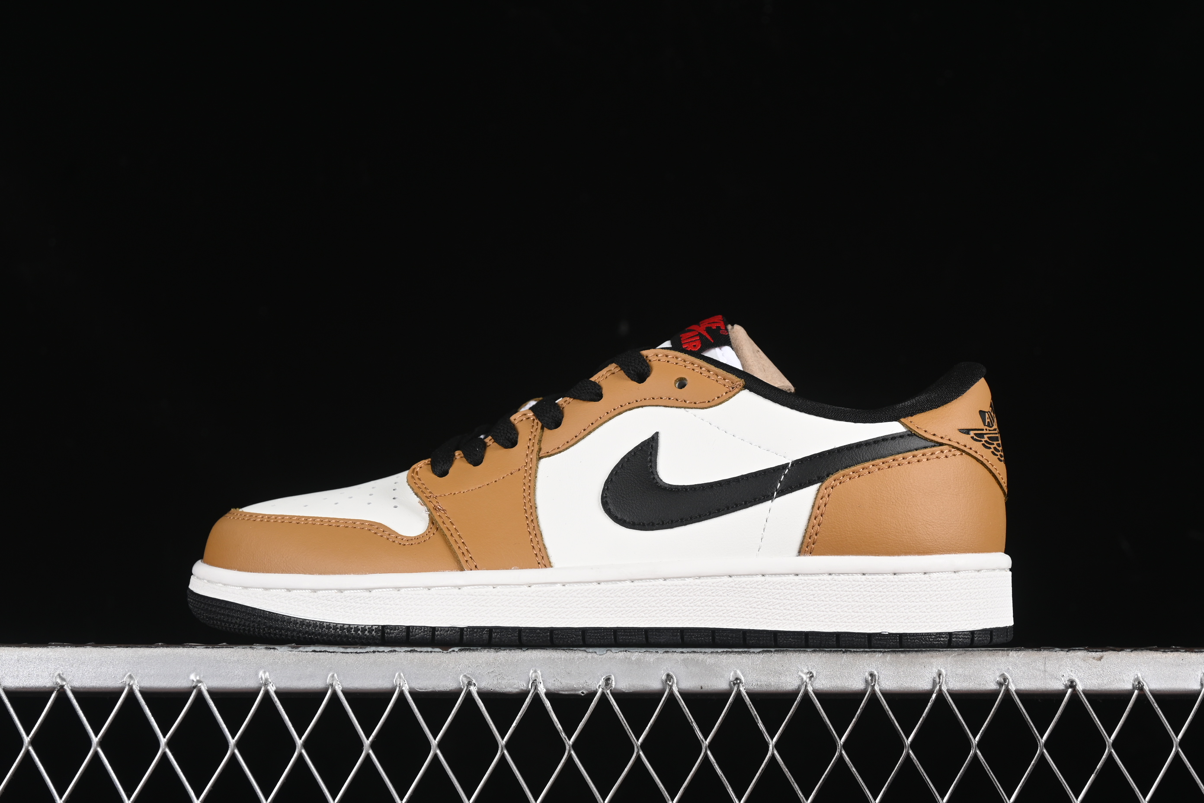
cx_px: 602
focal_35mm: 75
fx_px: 2508
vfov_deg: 18.2
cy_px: 402
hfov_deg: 27.0
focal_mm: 50
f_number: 7.1
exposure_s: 1/80
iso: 160
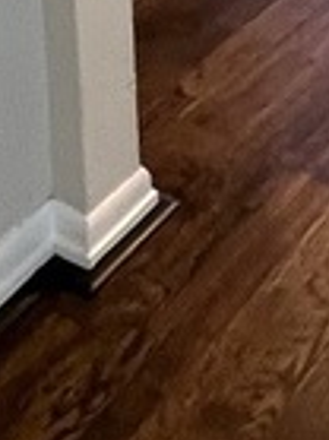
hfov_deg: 14.4
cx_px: 326
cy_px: -567
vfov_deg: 14.3
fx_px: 1282
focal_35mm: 101
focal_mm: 1.57
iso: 200
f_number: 1.8
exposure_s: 1/120
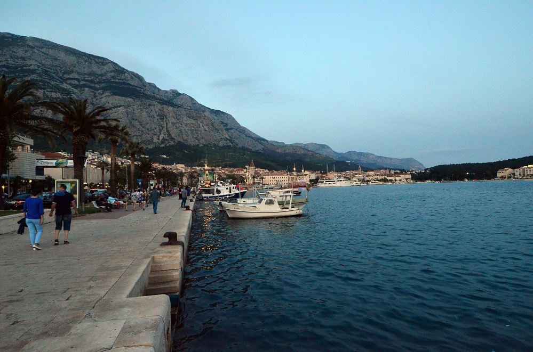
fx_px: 266
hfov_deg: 90.1
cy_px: 176
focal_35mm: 18
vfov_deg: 67.1
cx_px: 266
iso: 3200
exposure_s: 1/100
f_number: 6.3
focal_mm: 12
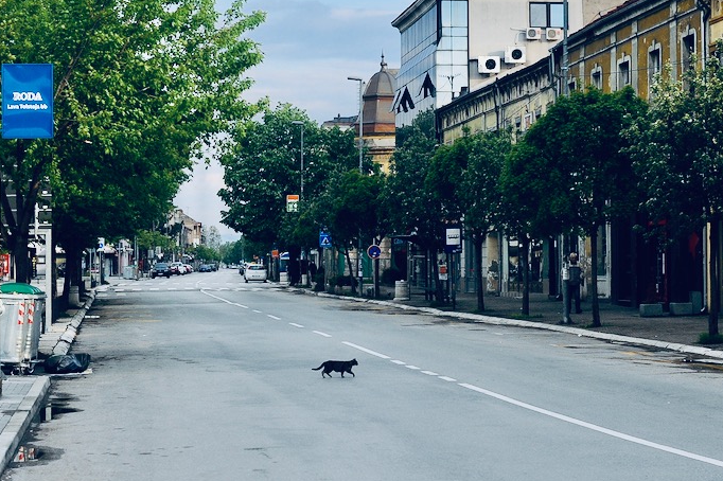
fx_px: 1766
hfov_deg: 23.1
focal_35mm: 88
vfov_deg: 15.5
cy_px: 188
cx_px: 408
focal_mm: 50
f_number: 4
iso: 1000
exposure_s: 1/4000
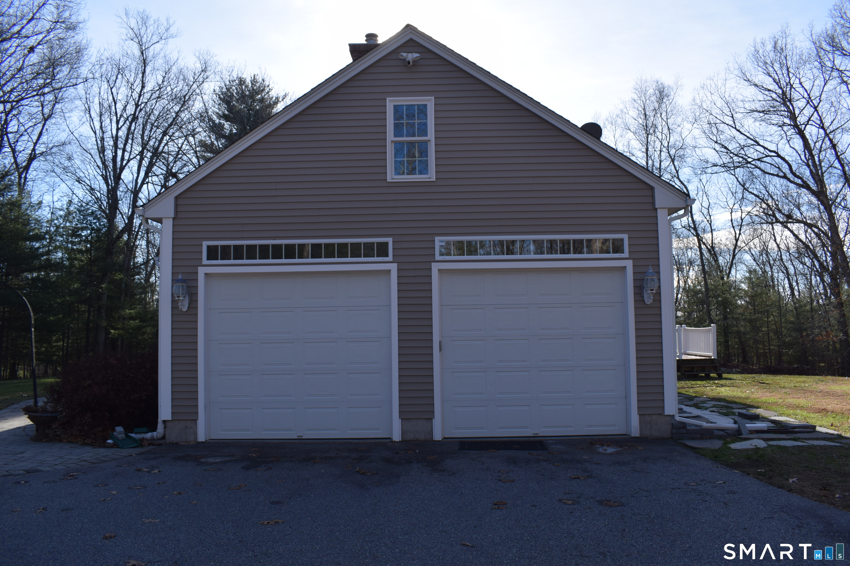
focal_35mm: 27
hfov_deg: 67.4
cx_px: 425
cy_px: 283
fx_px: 637
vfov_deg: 47.9
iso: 200
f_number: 9
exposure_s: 1/320
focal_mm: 18
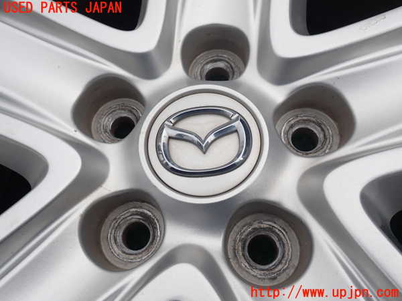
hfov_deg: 60.0
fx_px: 348
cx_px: 201
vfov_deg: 46.8
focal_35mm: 30
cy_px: 150
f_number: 3.2
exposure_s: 1/160
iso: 100
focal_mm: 5.4
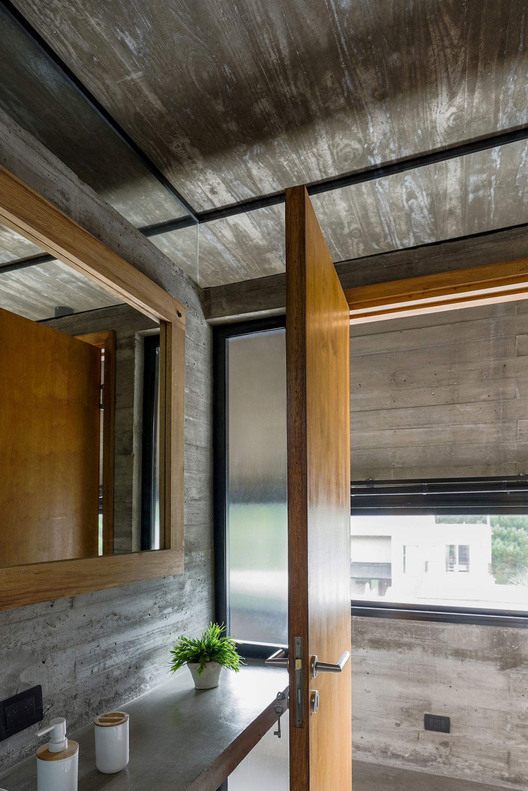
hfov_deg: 57.2
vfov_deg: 76.6
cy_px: 513
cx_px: 262
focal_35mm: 22
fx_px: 484
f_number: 6.3
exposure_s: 1/15
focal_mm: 16
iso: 100
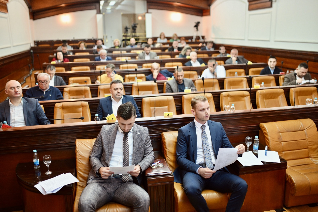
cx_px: 159
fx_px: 309
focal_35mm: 35
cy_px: 106
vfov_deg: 37.8
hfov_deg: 54.4
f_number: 1.8
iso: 1000
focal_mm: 35
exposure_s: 1/125
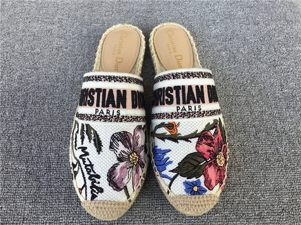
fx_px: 270
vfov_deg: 45.4
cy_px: 112
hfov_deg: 58.4
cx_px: 150
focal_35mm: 31
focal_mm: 3.3
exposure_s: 1/100
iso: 25
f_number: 2.4
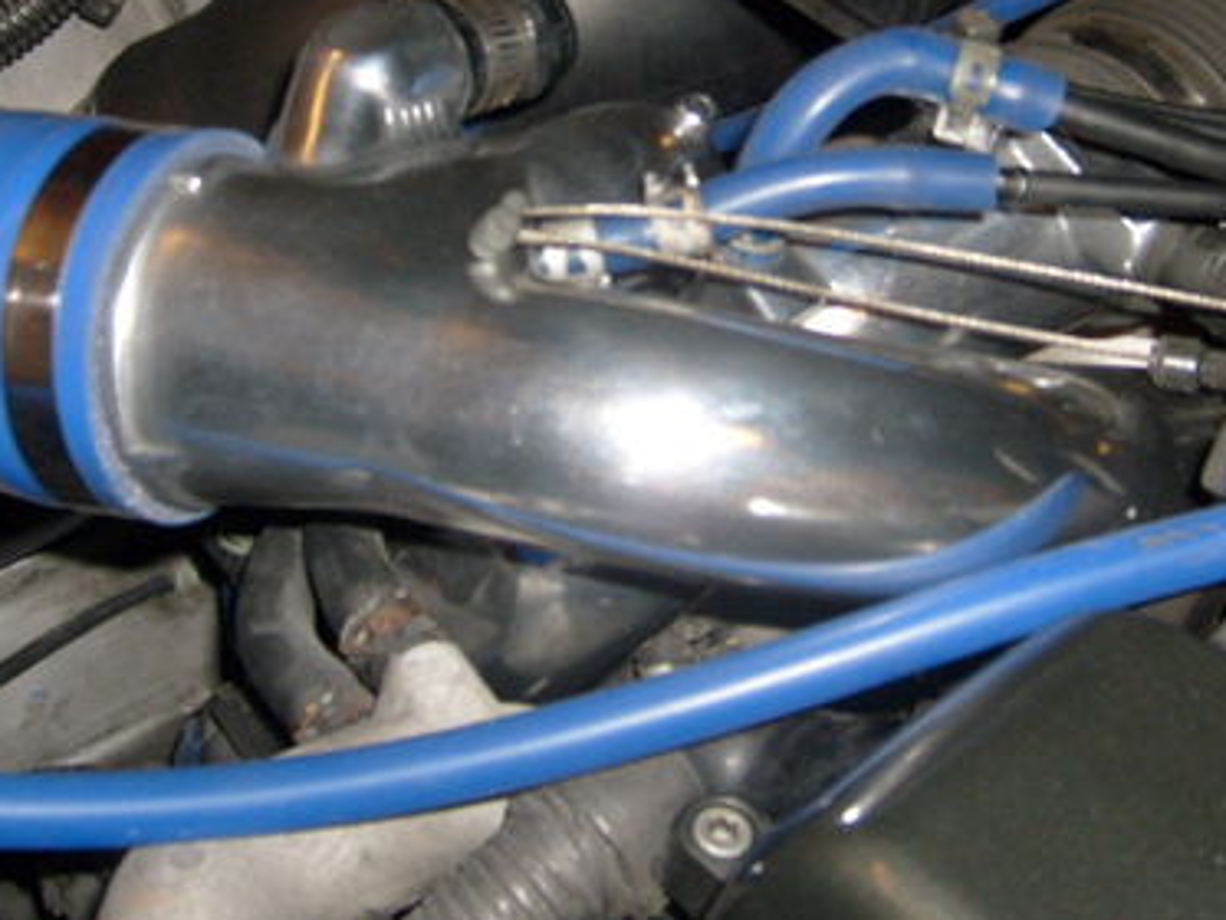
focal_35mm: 60
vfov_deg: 24.1
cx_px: 674
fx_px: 2126
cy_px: 204
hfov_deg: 32.1
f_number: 2.8
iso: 100
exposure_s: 1/45
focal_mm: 5.8
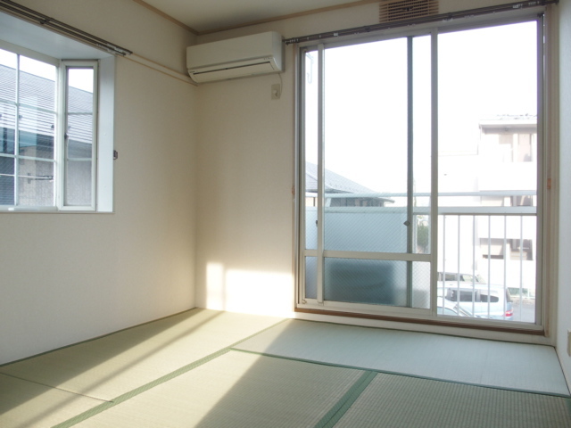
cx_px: 286
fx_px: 462
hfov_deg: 63.4
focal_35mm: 28
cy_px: 214
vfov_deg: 49.7
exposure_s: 1/80
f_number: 2.8
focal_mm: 6
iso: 100
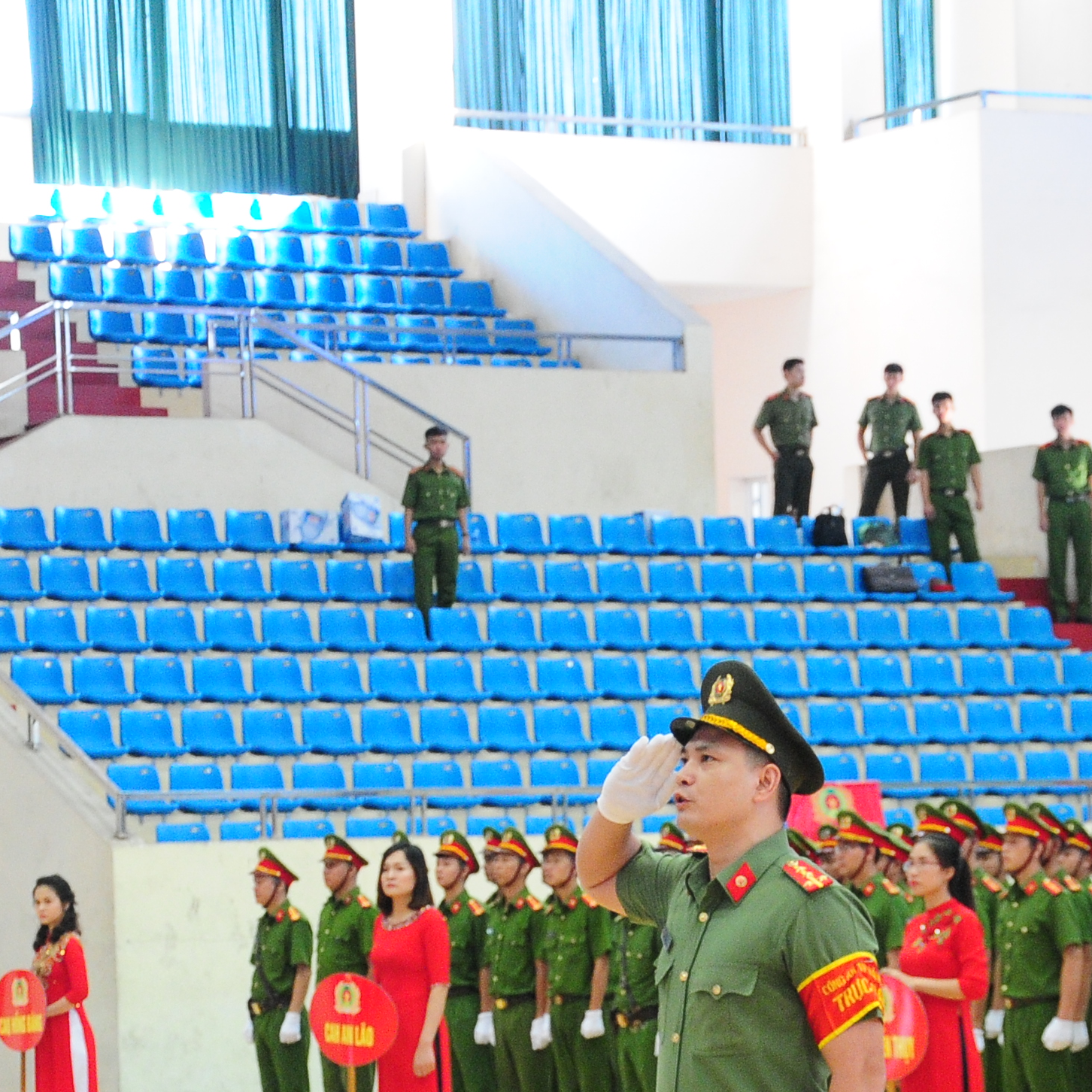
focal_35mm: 169
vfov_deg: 10.3
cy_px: 980
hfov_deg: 10.3
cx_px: 720
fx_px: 6041
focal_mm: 45
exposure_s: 1/40
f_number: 4.8
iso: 1000
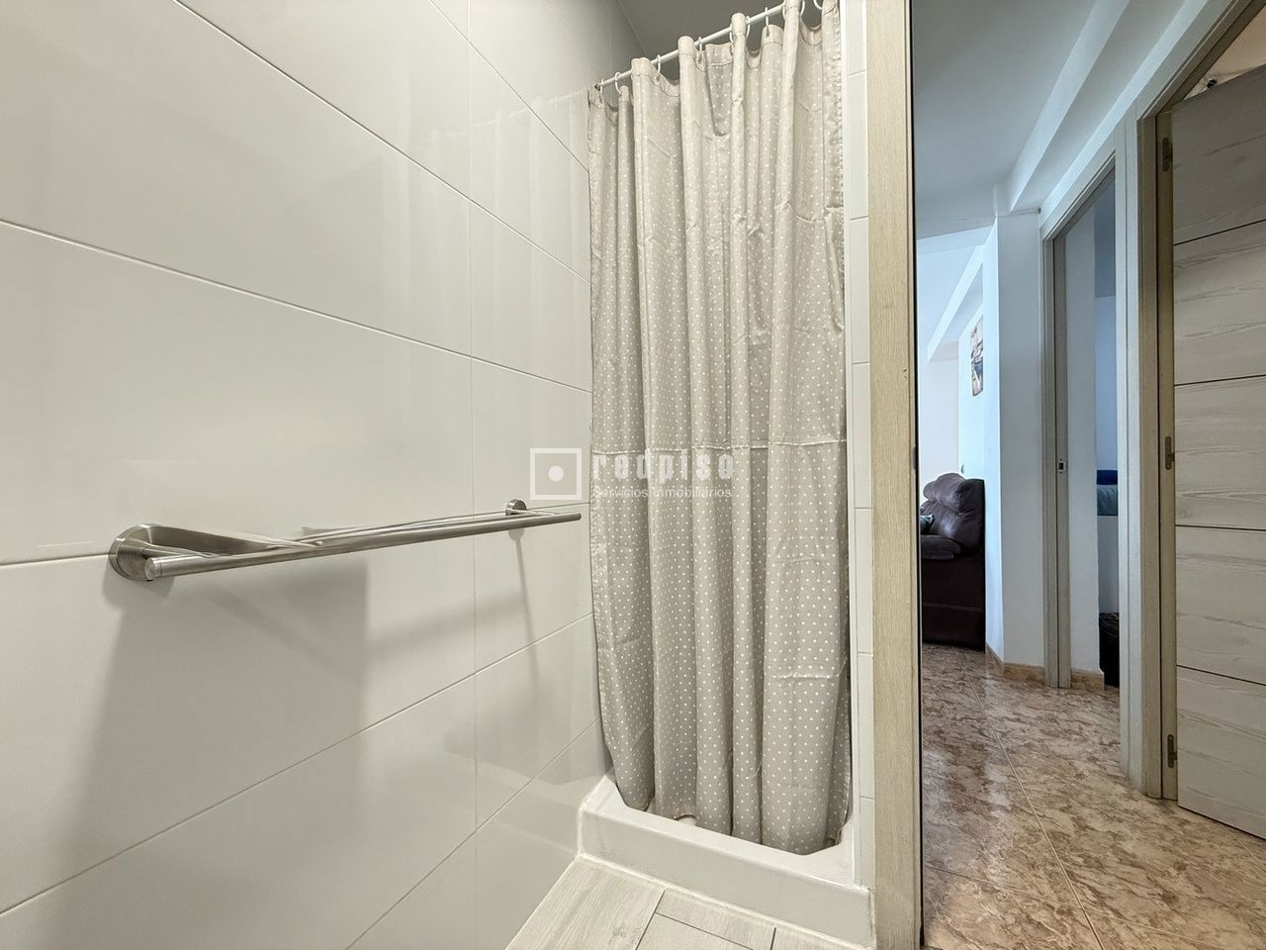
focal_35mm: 14
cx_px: 633
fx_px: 512
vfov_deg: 85.7
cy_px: 475
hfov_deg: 102.1
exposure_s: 1/100
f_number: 2.2
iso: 320
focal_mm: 2.22
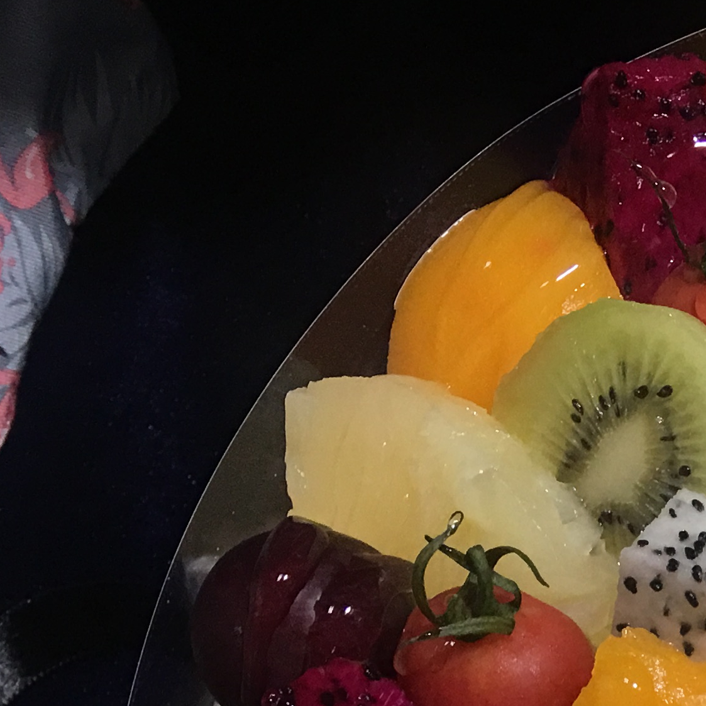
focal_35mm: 92
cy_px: 871
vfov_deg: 17.9
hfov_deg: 17.1
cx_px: 1044
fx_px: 2123
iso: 50
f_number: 2.2
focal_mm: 4.15
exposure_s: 1/17
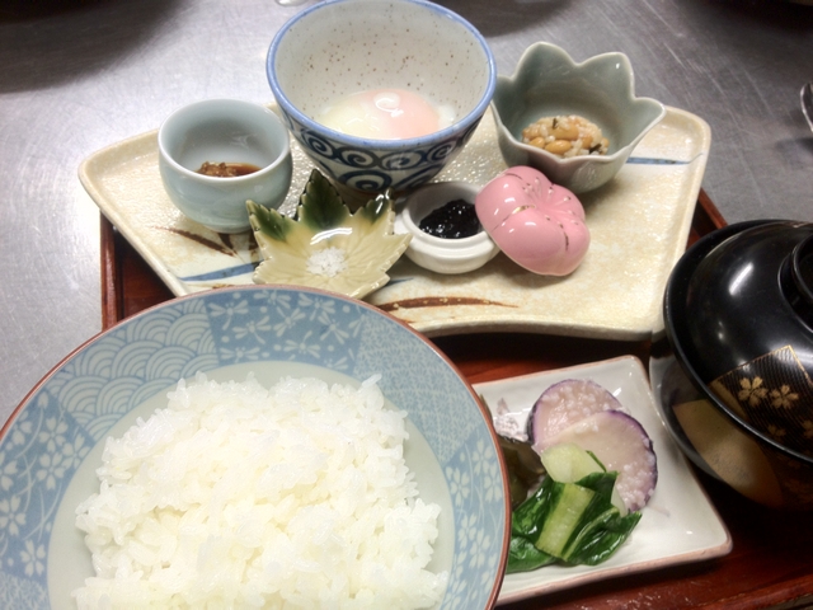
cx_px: 406
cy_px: 305
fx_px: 822
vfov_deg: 40.7
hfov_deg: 52.6
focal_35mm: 35
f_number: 2.4
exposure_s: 1/20
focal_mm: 4.28
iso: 80
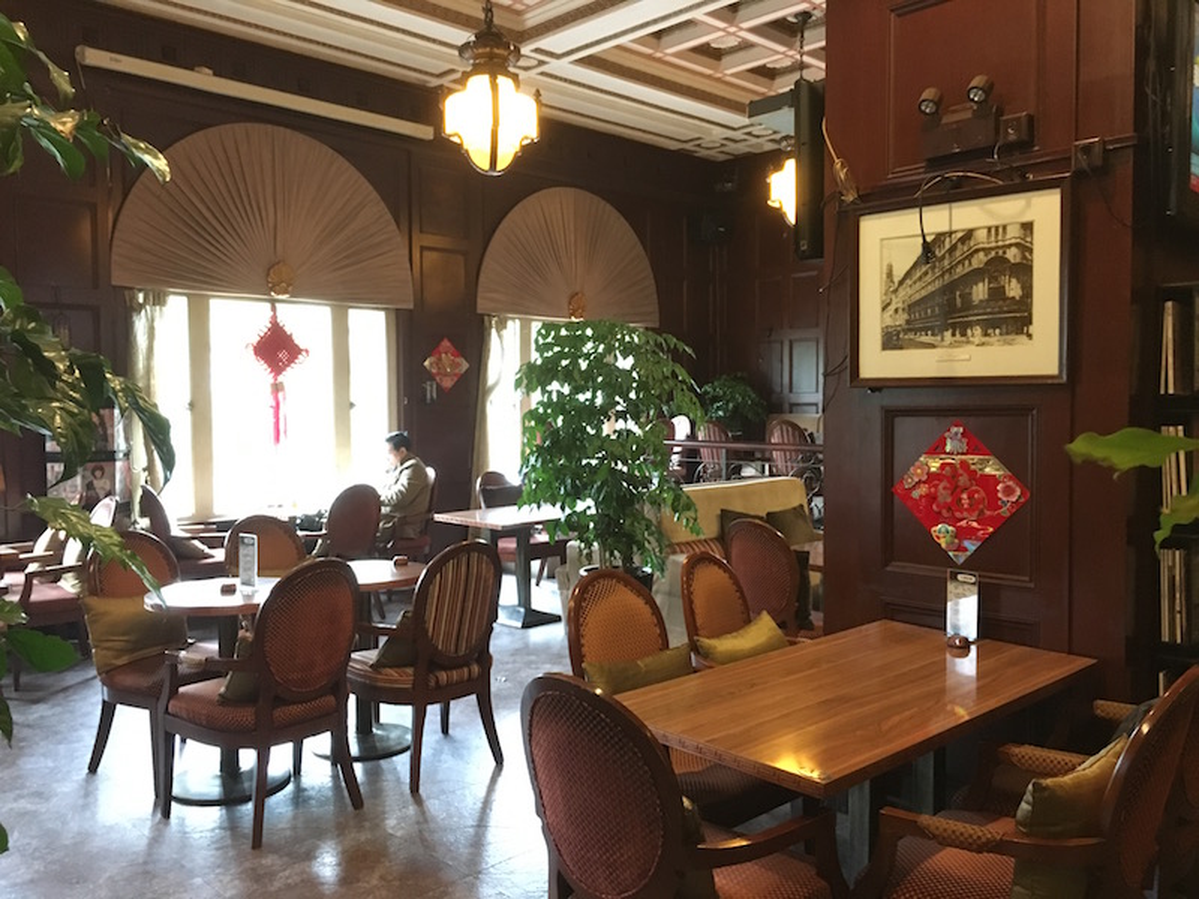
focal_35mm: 29
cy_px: 450
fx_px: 1004
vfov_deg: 48.2
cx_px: 600
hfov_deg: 61.7
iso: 640
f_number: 2.2
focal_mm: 4.15
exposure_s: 1/17
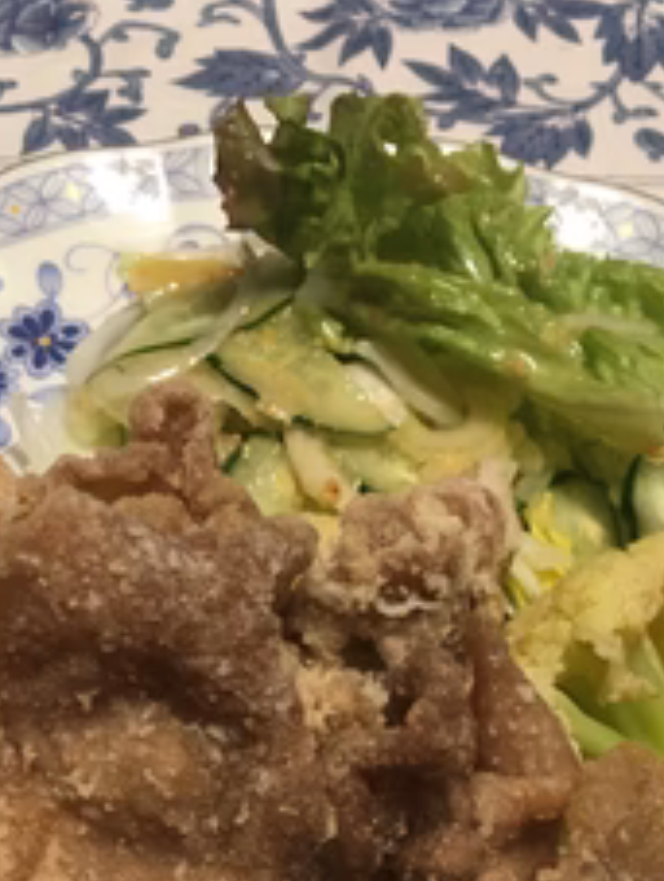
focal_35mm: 51
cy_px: 734
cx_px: 299
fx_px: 1301
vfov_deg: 35.9
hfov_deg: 28.6
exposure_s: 1/30
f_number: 2.2
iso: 80
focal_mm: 4.15
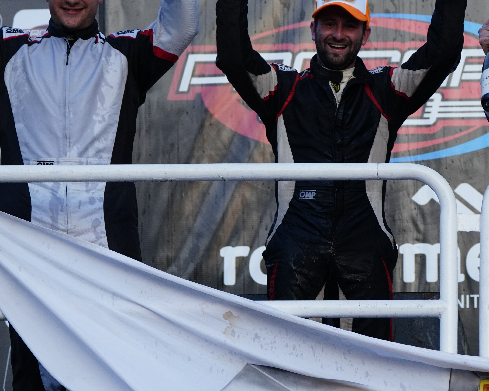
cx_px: 324
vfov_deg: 4.1
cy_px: 123
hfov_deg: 5.1
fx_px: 5485
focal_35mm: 379
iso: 1250
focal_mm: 181
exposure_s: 1/160
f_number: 5.6
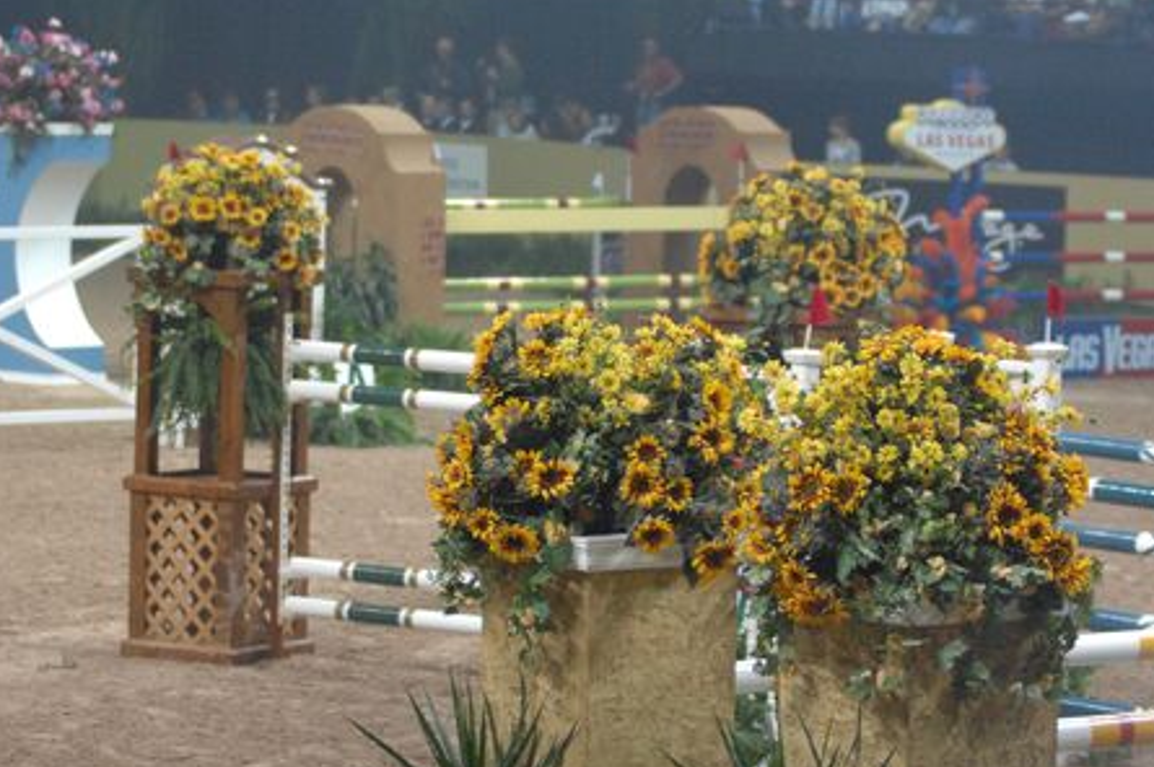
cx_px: 550
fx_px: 4837
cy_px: 315
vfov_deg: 9.1
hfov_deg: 13.6
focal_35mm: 151
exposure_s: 1/320
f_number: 2.8
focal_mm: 70
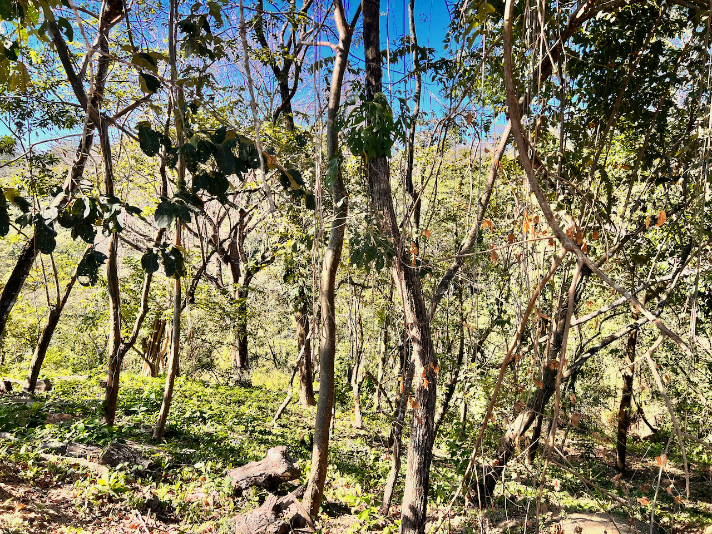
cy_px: 267
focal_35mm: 26
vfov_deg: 53.1
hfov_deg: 67.3
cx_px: 356
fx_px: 535
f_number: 1.5
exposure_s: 1/840
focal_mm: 5.7
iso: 50
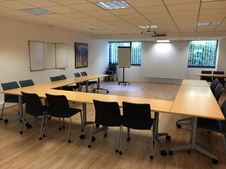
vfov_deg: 48.2
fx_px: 189
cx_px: 113
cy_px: 84
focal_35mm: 29
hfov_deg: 61.7
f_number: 2.2
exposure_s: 1/30
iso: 64
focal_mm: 4.15
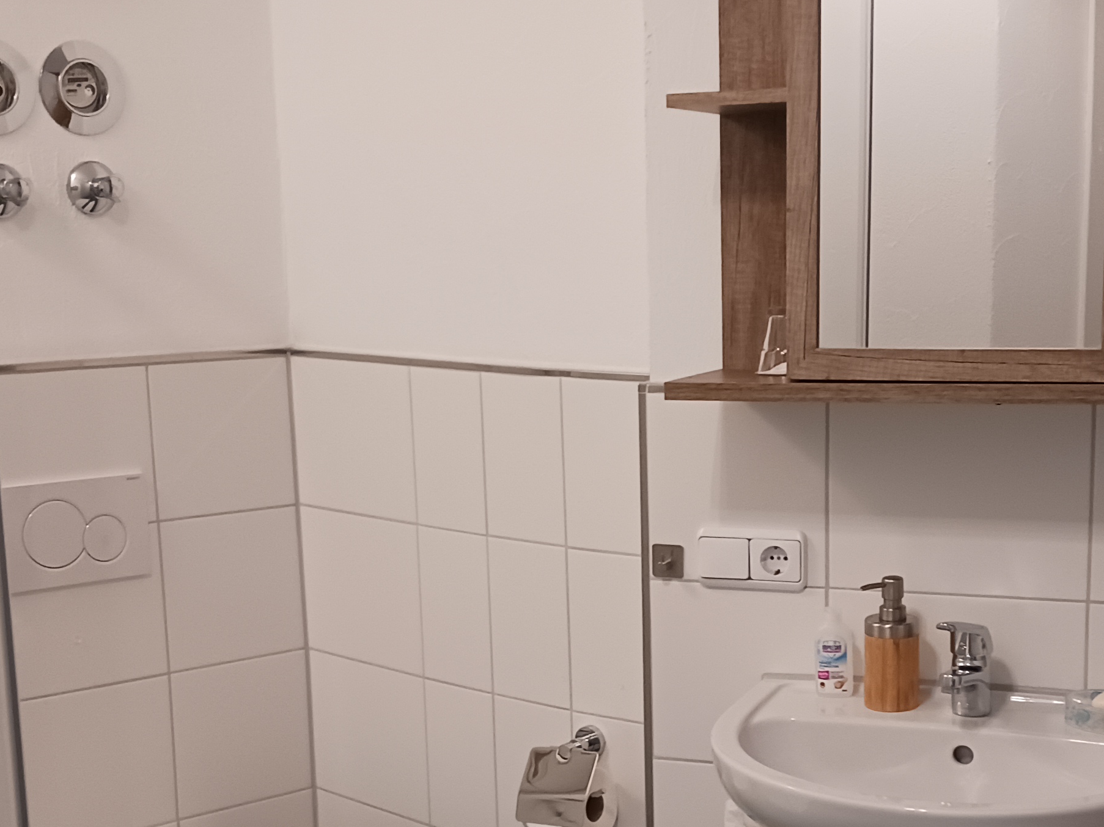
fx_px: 1945
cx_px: 637
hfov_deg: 31.6
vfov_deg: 23.8
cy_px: 603
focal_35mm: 61
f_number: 1.8
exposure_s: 1/33.3
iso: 250
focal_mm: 4
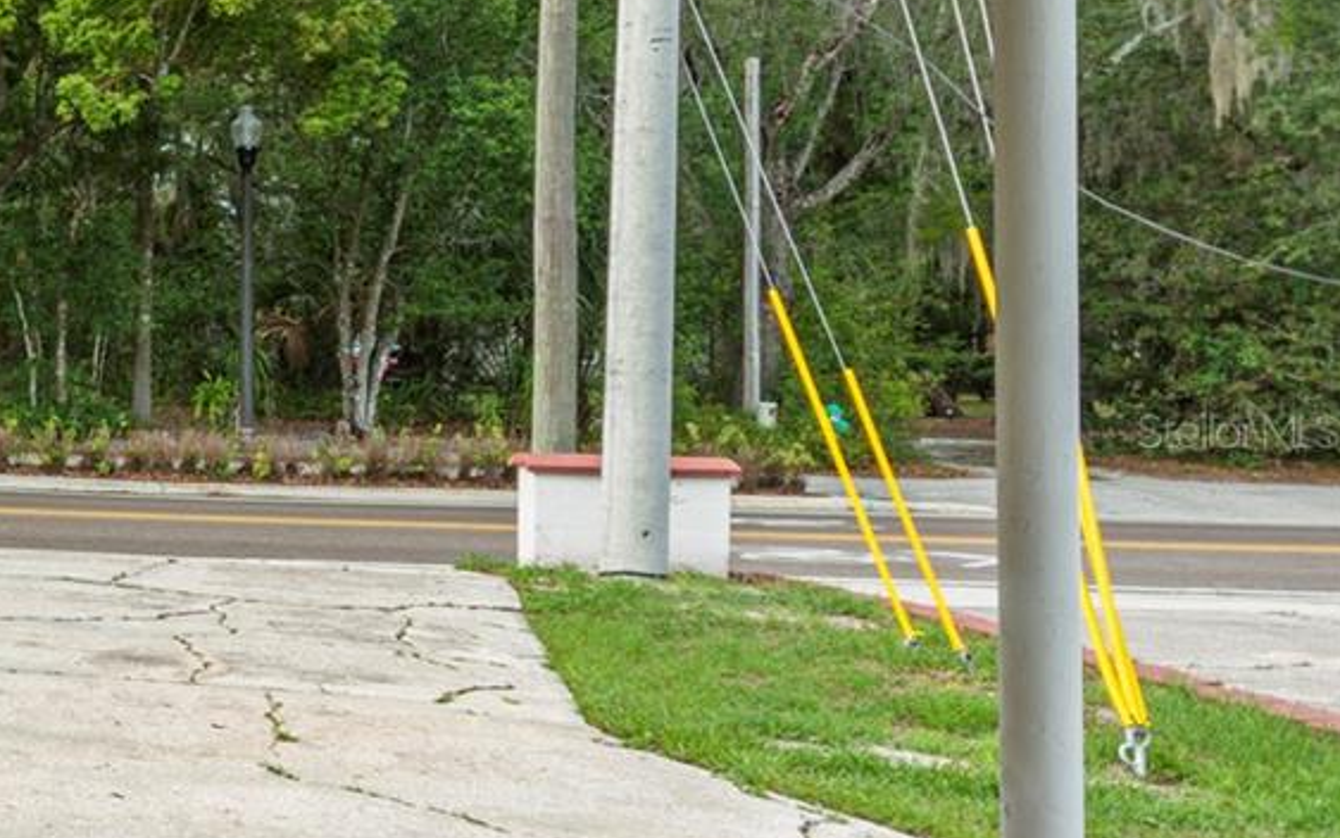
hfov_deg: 27.5
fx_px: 2062
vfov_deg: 23.0
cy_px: 431
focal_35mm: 56
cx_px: -555
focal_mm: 13
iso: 100
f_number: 4.5
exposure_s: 1/60
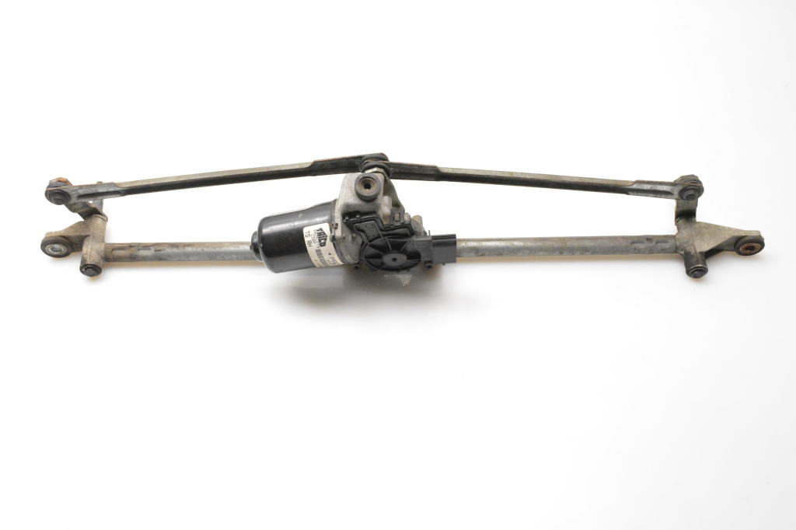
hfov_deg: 53.1
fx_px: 796
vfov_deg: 36.8
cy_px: 265
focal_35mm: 36
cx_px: 398
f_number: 9
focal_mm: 24
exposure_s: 1/320
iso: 6400
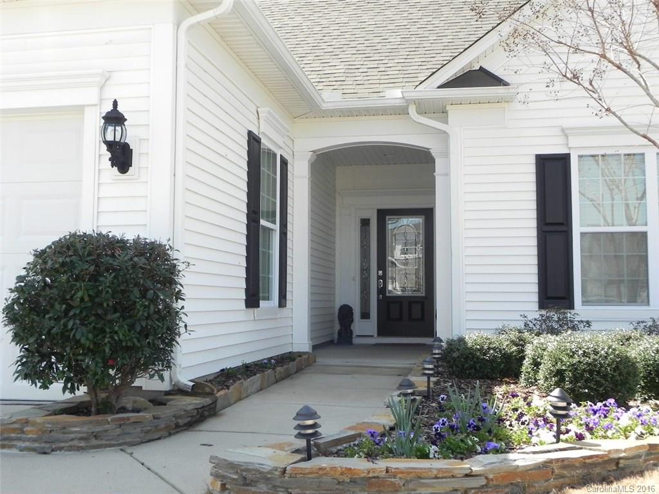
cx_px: 330
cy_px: 247
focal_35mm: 41
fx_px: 781
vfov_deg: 35.1
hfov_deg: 45.8
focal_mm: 7.3
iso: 160
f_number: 5
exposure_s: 1/223
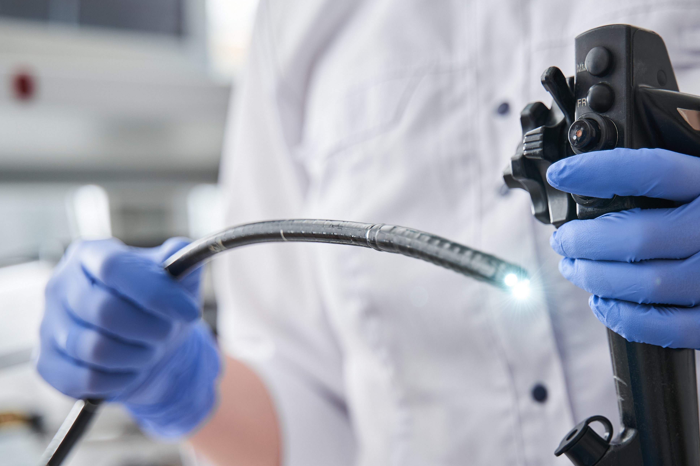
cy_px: 295
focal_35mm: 85
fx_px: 1653
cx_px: 458
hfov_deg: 23.8
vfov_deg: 16.1
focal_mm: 55
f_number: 2.8
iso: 250
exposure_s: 1/100
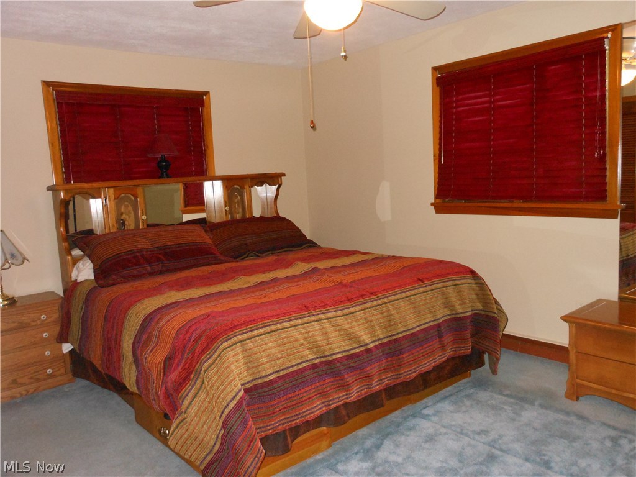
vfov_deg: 49.7
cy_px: 238
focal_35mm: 28
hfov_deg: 63.4
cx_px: 318
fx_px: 514
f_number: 3.7
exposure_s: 1/25
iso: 500
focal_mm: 5
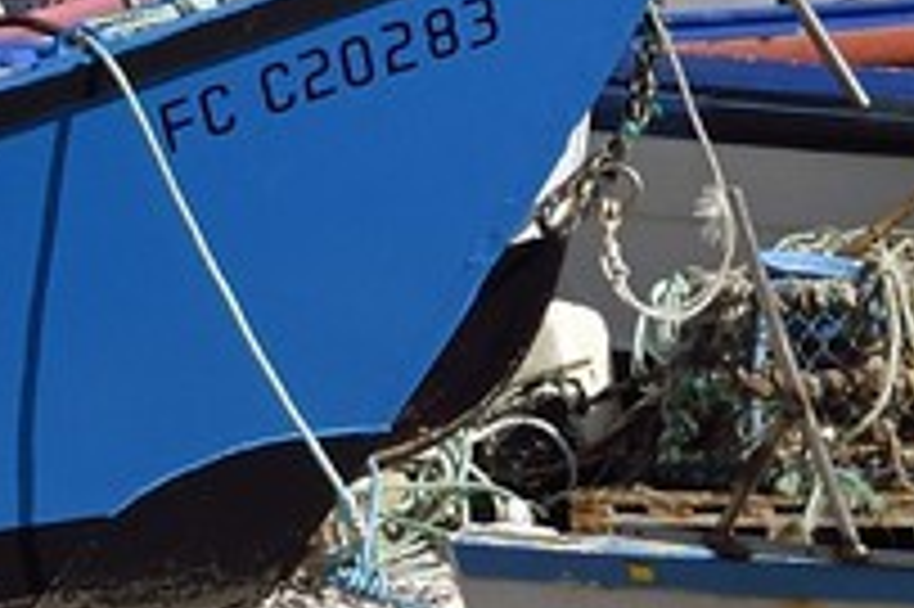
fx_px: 19609
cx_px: -2197
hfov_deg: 2.6
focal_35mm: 773
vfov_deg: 1.8
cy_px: 162
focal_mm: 98
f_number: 16
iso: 200
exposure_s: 1/200
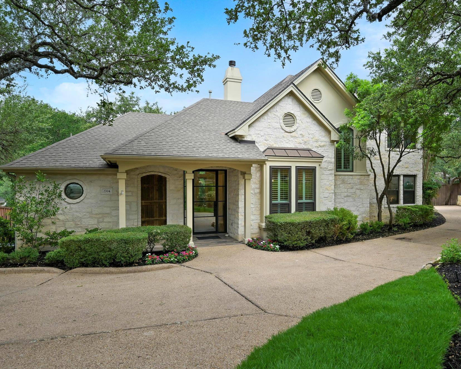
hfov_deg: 73.5
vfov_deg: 61.8
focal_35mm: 23
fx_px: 308
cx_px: 249
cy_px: 187
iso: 800
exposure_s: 1/800
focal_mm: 19.5
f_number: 8
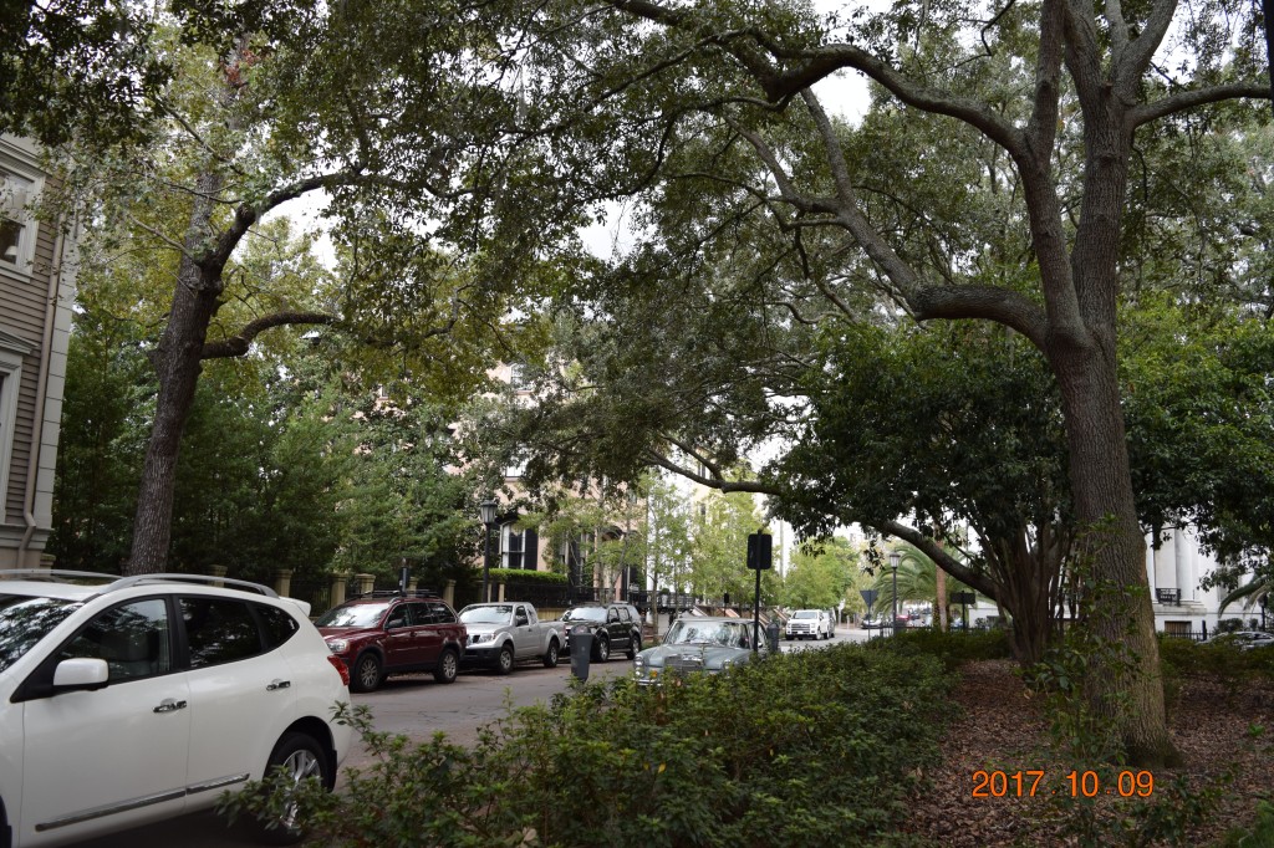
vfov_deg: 43.6
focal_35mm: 30
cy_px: 424
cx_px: 637
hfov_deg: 61.9
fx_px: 1061
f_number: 4.5
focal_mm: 20
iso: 400
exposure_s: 1/80
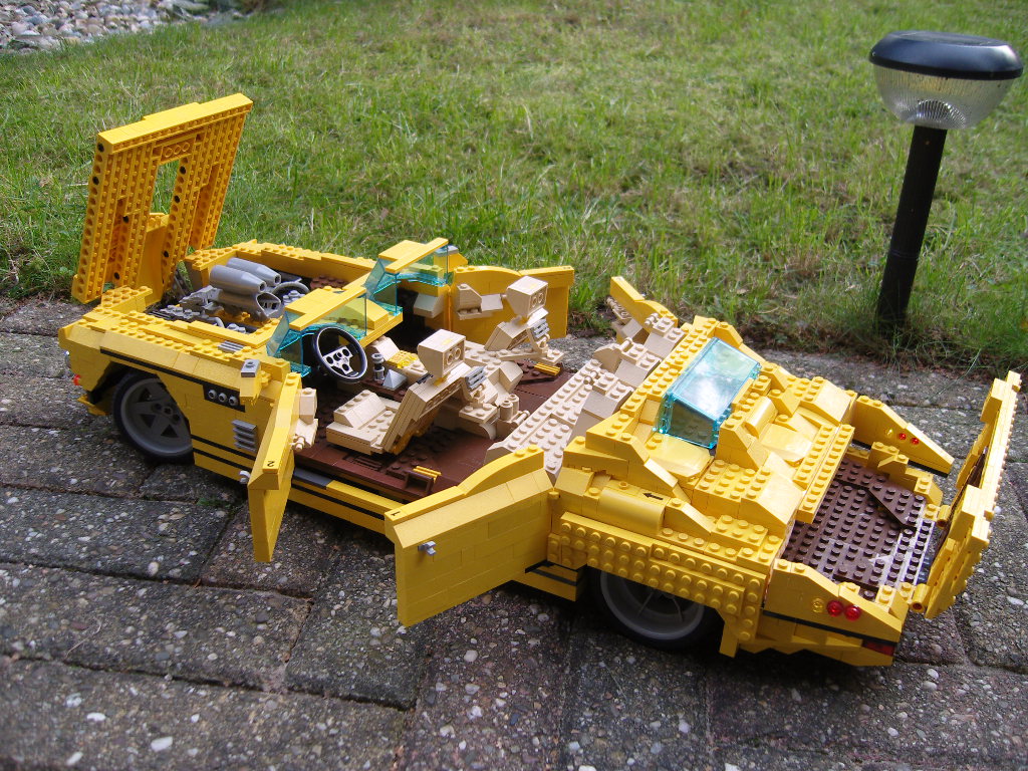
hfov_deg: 54.0
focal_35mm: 34
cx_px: 514
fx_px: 1010
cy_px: 386
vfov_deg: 41.8
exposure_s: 1/100
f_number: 2.8
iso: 100
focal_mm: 7.3
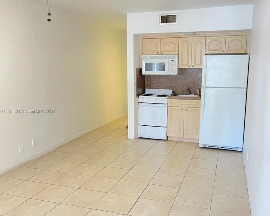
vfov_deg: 43.4
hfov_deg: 52.8
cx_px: 135
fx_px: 272
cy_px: 111
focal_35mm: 34
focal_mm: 5.1
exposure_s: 1/30
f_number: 1.6
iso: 800
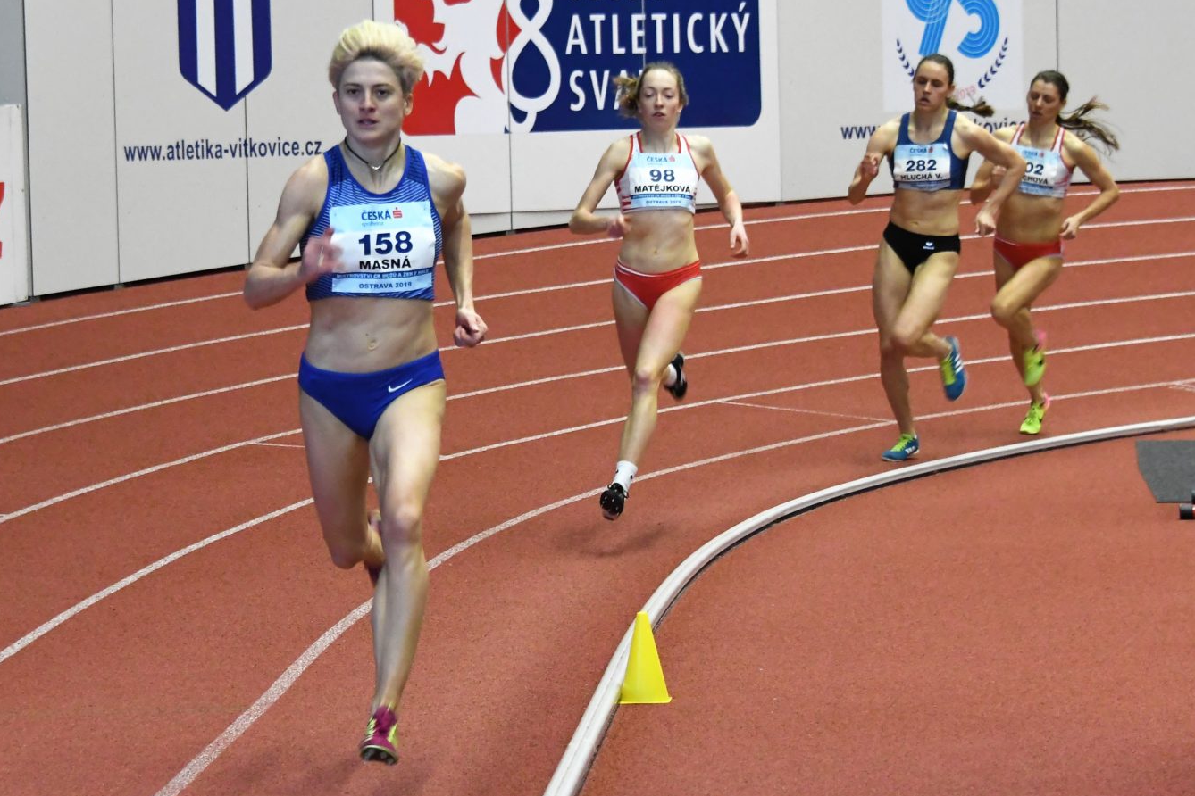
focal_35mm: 109
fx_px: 3618
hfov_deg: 18.8
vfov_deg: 12.6
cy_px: 397
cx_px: 598
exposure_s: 1/200
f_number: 5.6
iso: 3200
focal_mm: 72
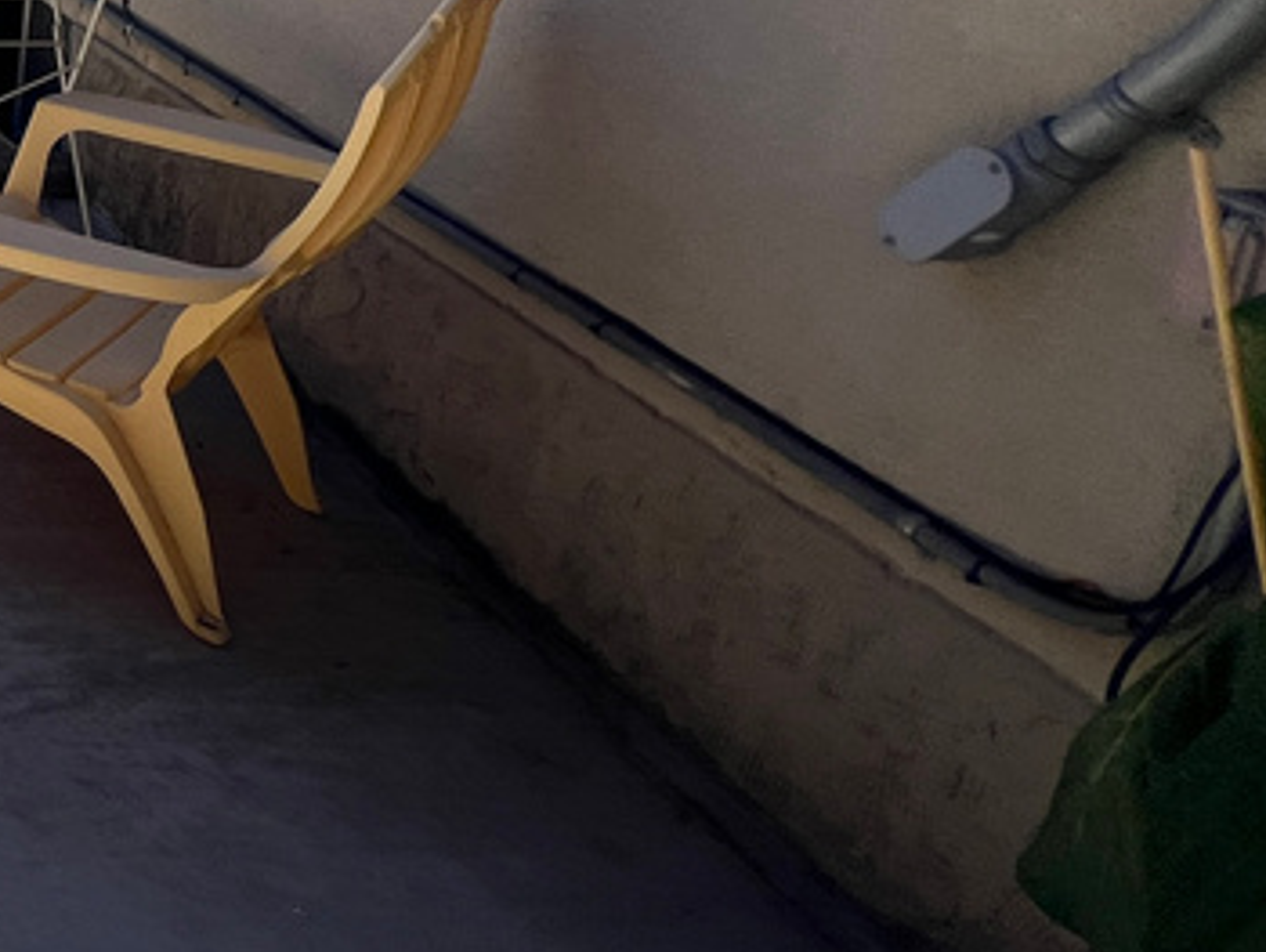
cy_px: -141
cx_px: -575
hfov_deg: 30.5
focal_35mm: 38
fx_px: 1391
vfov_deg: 32.4
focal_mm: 1.57
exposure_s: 1/1647
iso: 32
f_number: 1.8
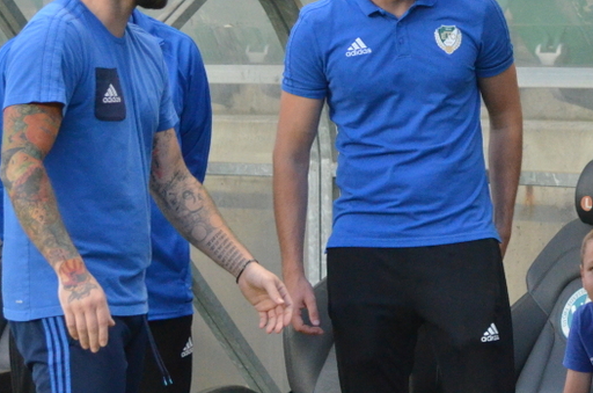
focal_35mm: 246
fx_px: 4043
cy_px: 259
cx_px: 689
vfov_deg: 5.6
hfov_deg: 8.3
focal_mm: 70
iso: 2200
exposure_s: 1/320
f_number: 4.5
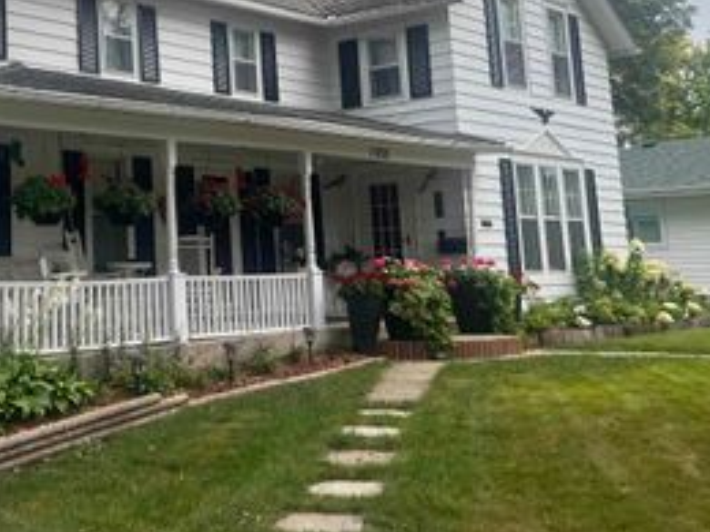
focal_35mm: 50
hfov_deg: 35.8
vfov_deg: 28.4
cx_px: 63
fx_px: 1026
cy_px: 97
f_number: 1.5
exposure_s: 1/3257
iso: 50
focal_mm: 5.7
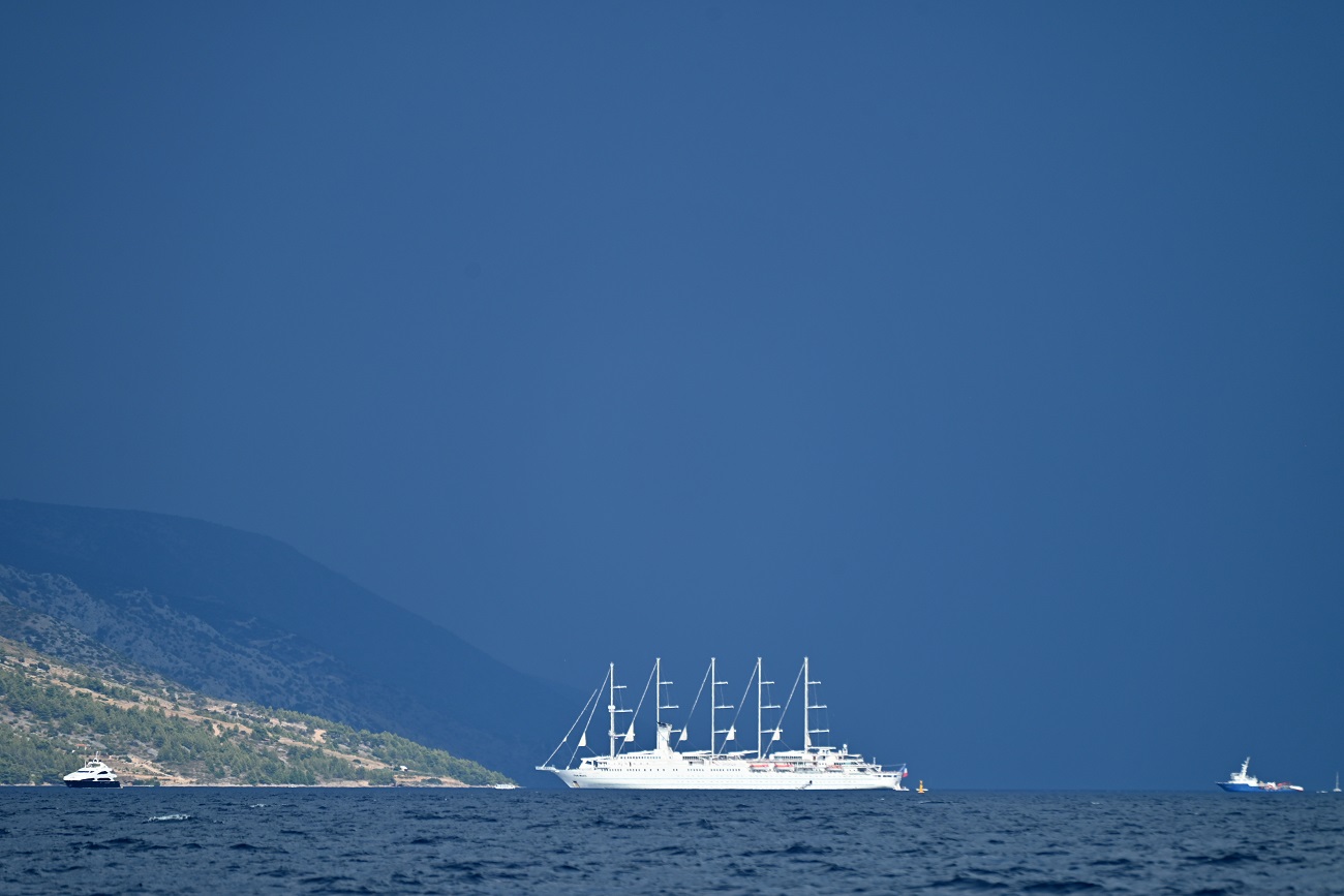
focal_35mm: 300
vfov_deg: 4.6
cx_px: 672
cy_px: 448
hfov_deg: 6.9
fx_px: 11200
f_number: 5.6
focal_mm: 300
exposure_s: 1/1000
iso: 160
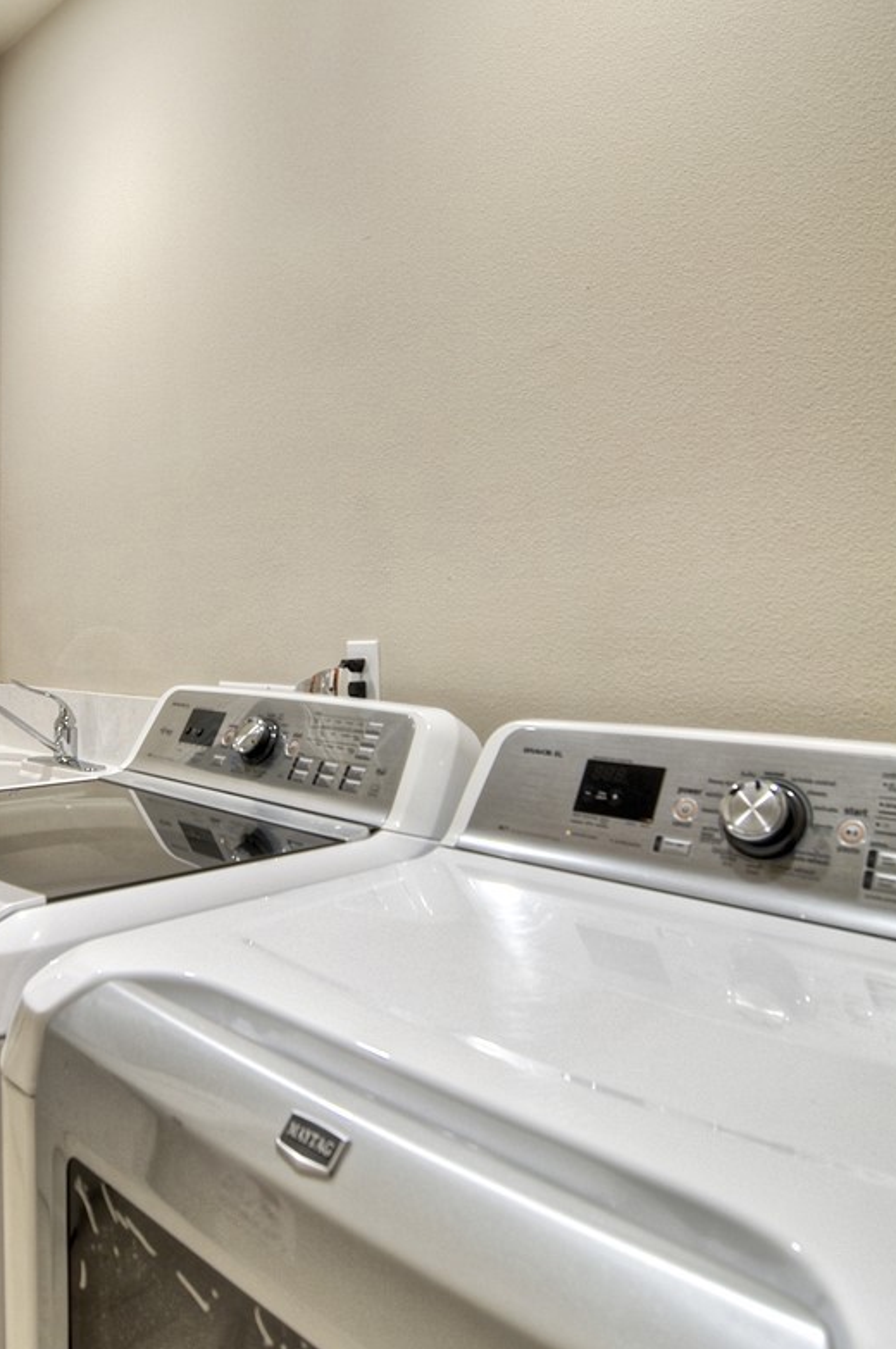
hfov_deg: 50.3
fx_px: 936
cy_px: 578
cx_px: 300
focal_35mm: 25
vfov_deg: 71.2
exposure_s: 1/6
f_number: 7.1
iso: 125
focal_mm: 12
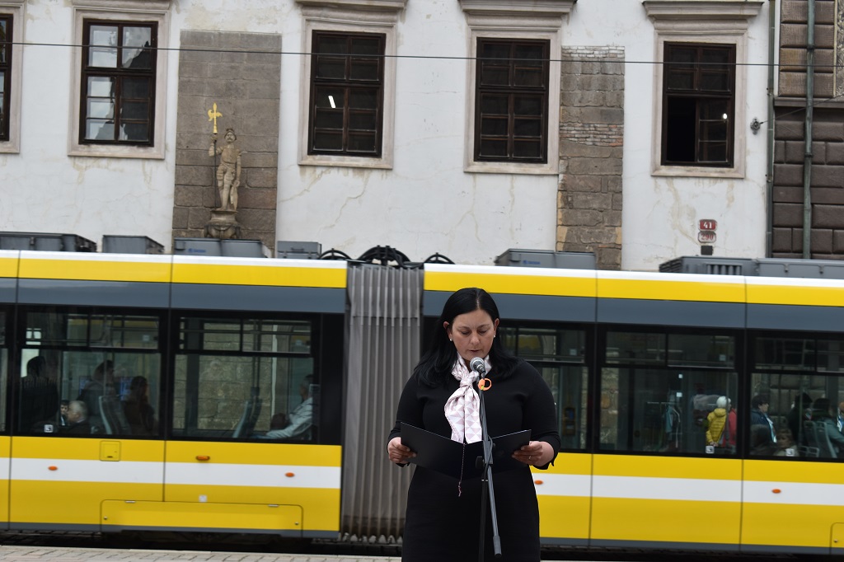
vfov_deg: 17.5
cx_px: 422
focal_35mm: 78
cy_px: 281
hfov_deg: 26.0
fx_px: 1828
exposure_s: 1/250
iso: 220
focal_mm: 52
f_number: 8
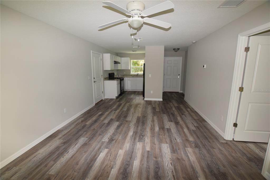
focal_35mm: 15
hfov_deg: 100.4
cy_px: 90
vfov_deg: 77.3
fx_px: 112
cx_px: 135
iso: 800
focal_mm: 10
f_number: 5
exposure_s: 1/100
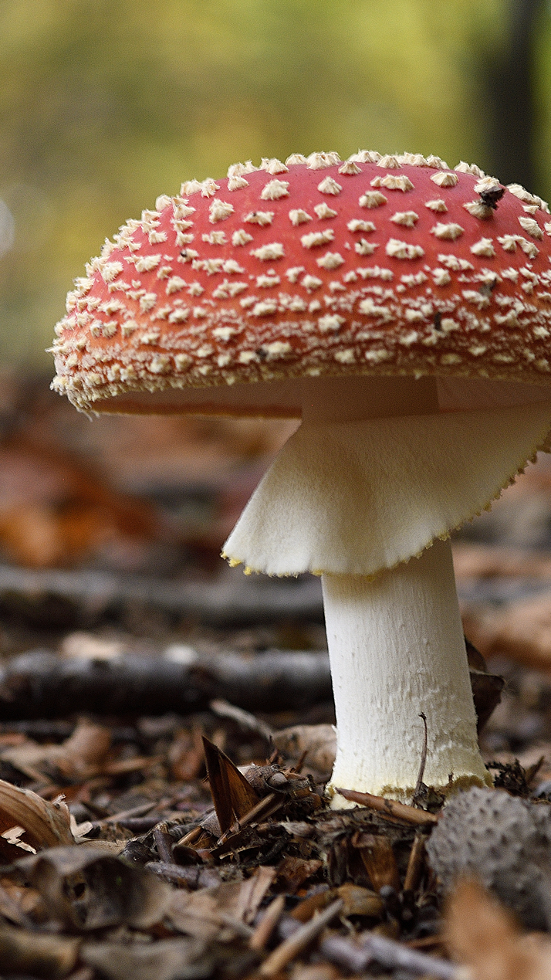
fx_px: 3397
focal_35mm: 131
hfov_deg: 9.3
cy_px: 490
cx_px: 335
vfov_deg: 16.4
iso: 400
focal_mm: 55
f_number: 6.3
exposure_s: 1/10
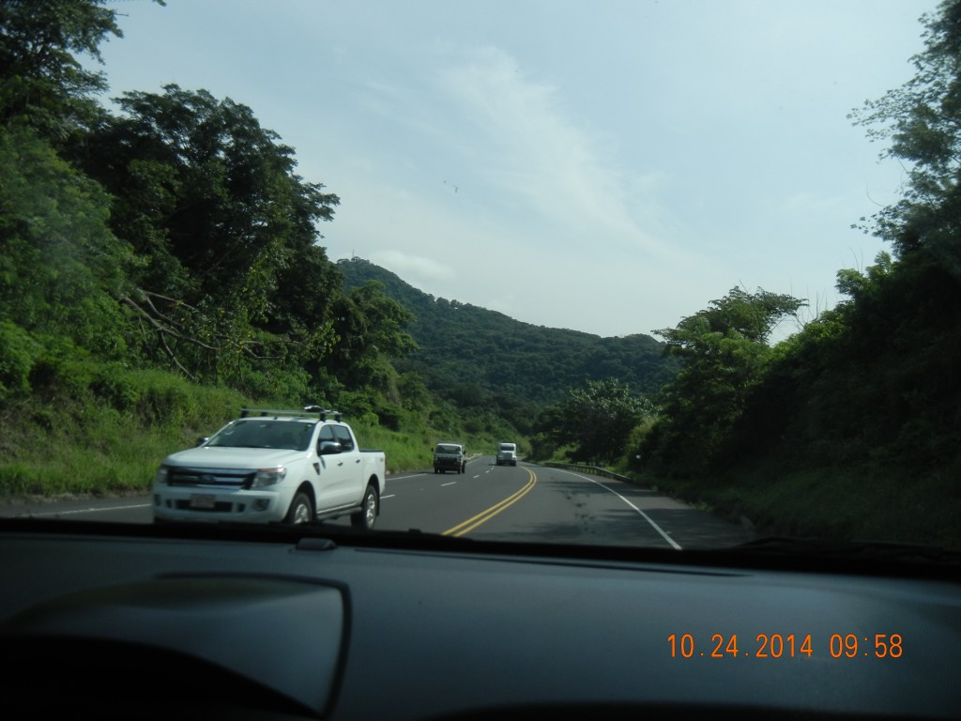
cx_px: 480
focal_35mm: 30
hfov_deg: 60.0
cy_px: 360
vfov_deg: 46.8
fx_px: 833
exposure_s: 1/519
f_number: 7
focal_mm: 5.4
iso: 160
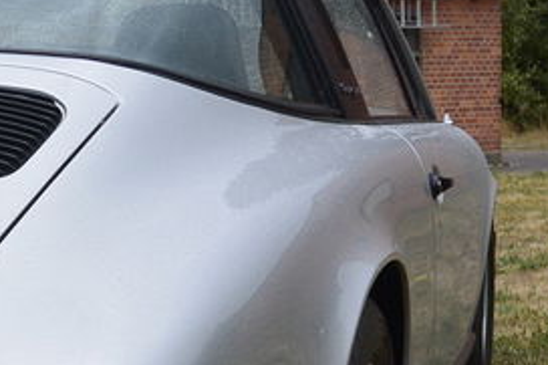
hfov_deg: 20.7
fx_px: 1460
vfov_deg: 14.1
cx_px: 24
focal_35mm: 96
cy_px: 349
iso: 160
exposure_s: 1/250
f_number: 4
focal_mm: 12.7
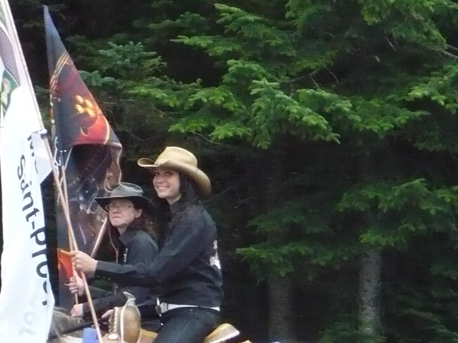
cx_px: 600
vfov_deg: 5.2
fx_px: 3744
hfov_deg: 6.9
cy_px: 384
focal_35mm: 283
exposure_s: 1/125
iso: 500
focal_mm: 17.4
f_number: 5
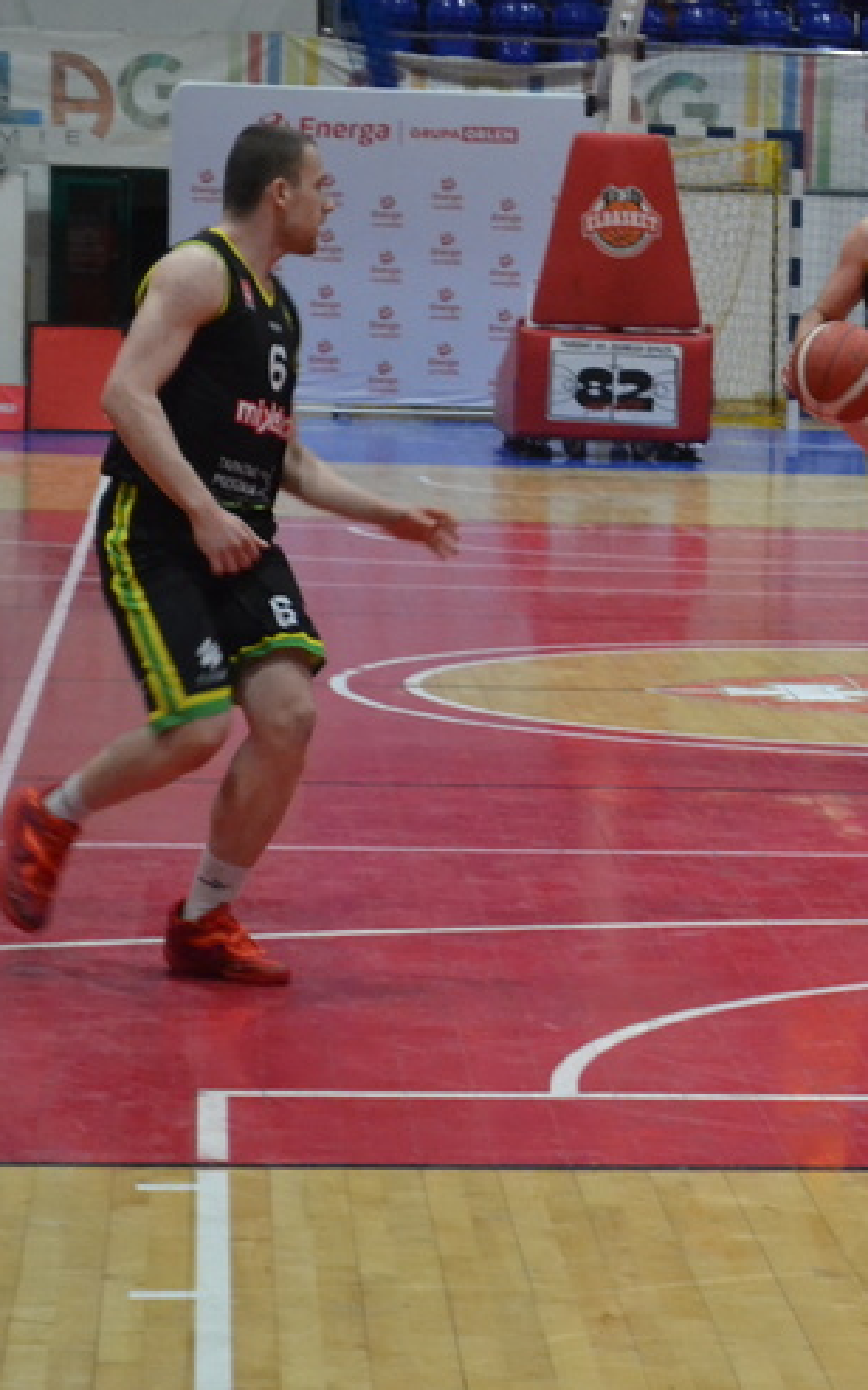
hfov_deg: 8.9
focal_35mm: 146
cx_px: 1061
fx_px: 5523
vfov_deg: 14.3
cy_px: 648
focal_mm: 55
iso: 3200
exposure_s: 1/160
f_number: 5.6
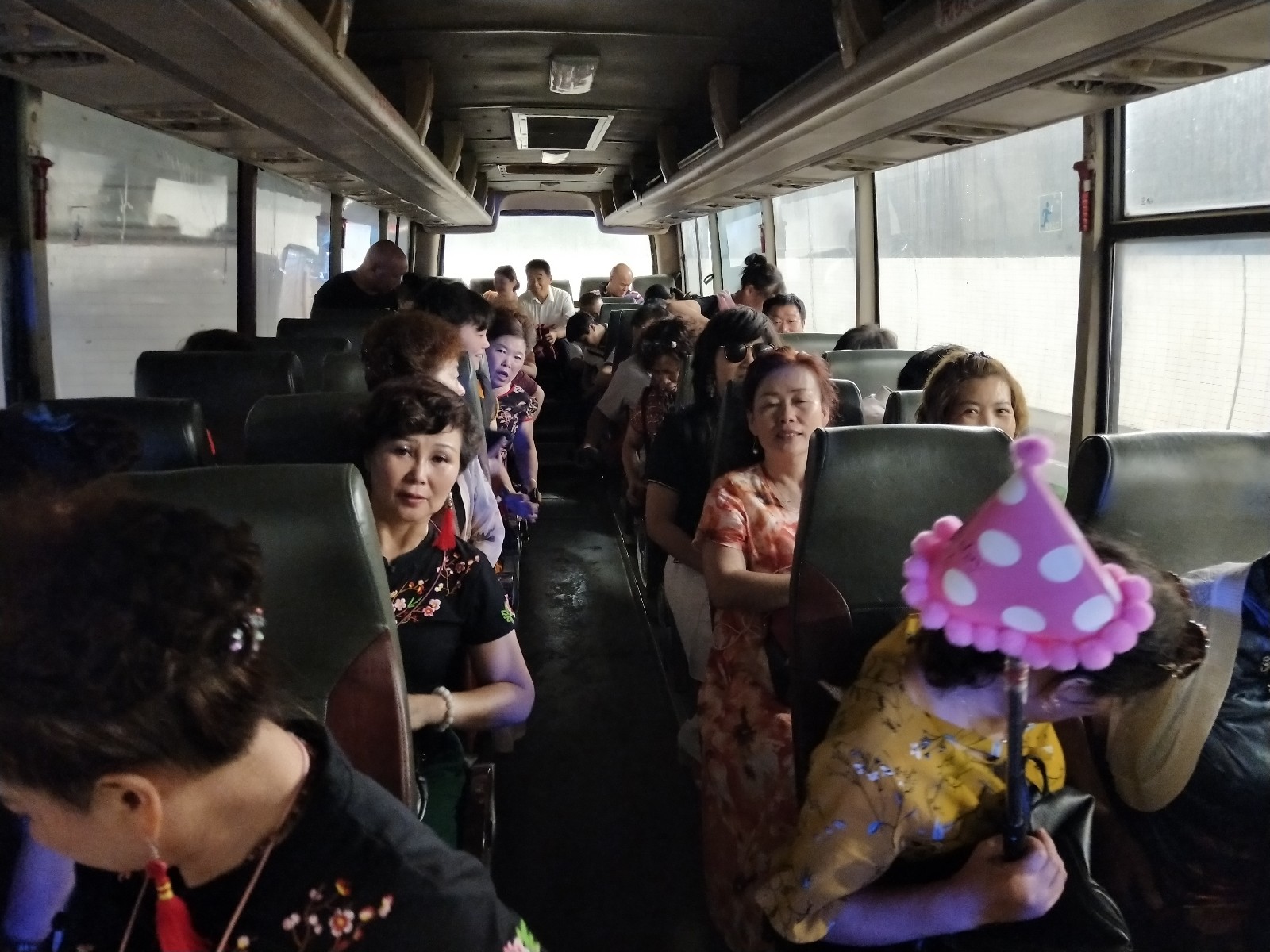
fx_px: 917
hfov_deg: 69.4
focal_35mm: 25
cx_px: 635
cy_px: 476
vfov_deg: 54.9
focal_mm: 4.28
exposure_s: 1/33
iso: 527
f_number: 1.7
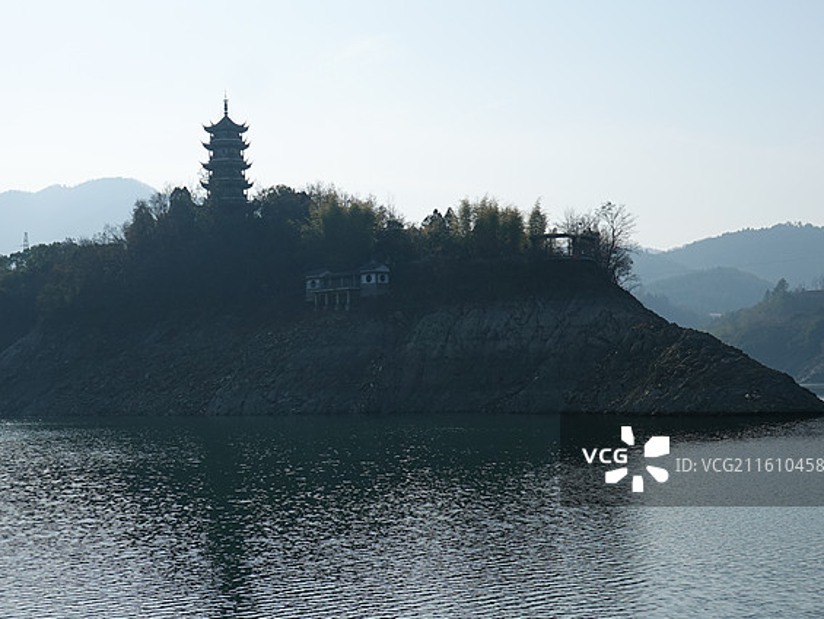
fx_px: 1524
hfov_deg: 30.1
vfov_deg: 22.9
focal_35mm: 64
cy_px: 278
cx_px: 302
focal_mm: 17.53
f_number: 6.3
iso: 125
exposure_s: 1/1000
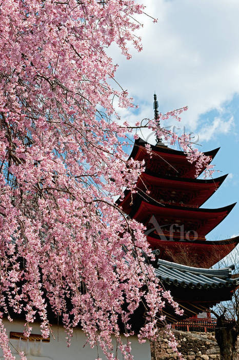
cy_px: 180
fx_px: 578
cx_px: 120
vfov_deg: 34.5
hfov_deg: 23.4
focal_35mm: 58
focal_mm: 58
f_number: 11
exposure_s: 1/125
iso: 100
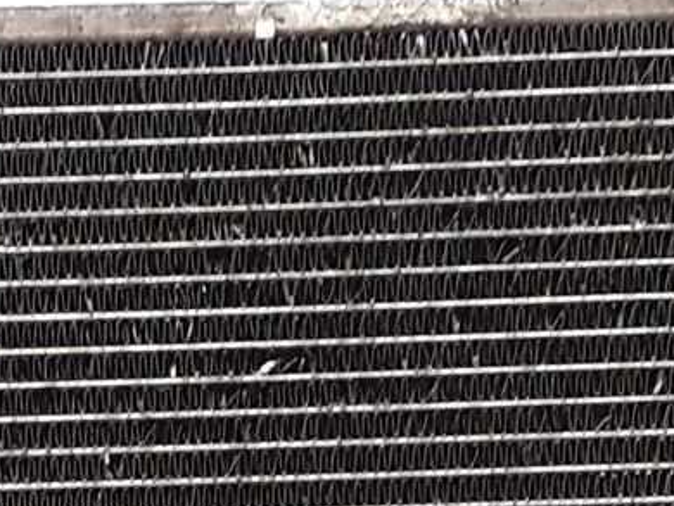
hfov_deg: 13.1
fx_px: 2864
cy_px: 751
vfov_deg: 9.8
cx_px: -135
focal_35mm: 147
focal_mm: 2.91
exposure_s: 1/50
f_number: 1.9
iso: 80
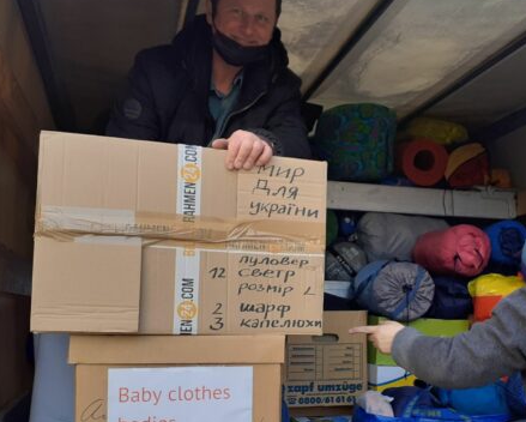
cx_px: 307
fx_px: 608
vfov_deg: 38.1
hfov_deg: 46.6
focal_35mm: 39
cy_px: 257
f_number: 1.9
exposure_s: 1/126
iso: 40
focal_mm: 3.6
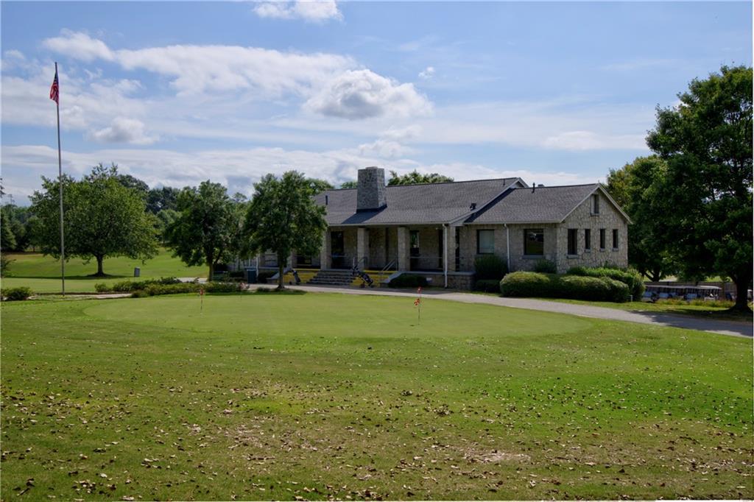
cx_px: 377
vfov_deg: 37.8
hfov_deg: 54.4
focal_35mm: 35
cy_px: 251
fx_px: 733
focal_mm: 35
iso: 250
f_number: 8
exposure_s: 1/1250
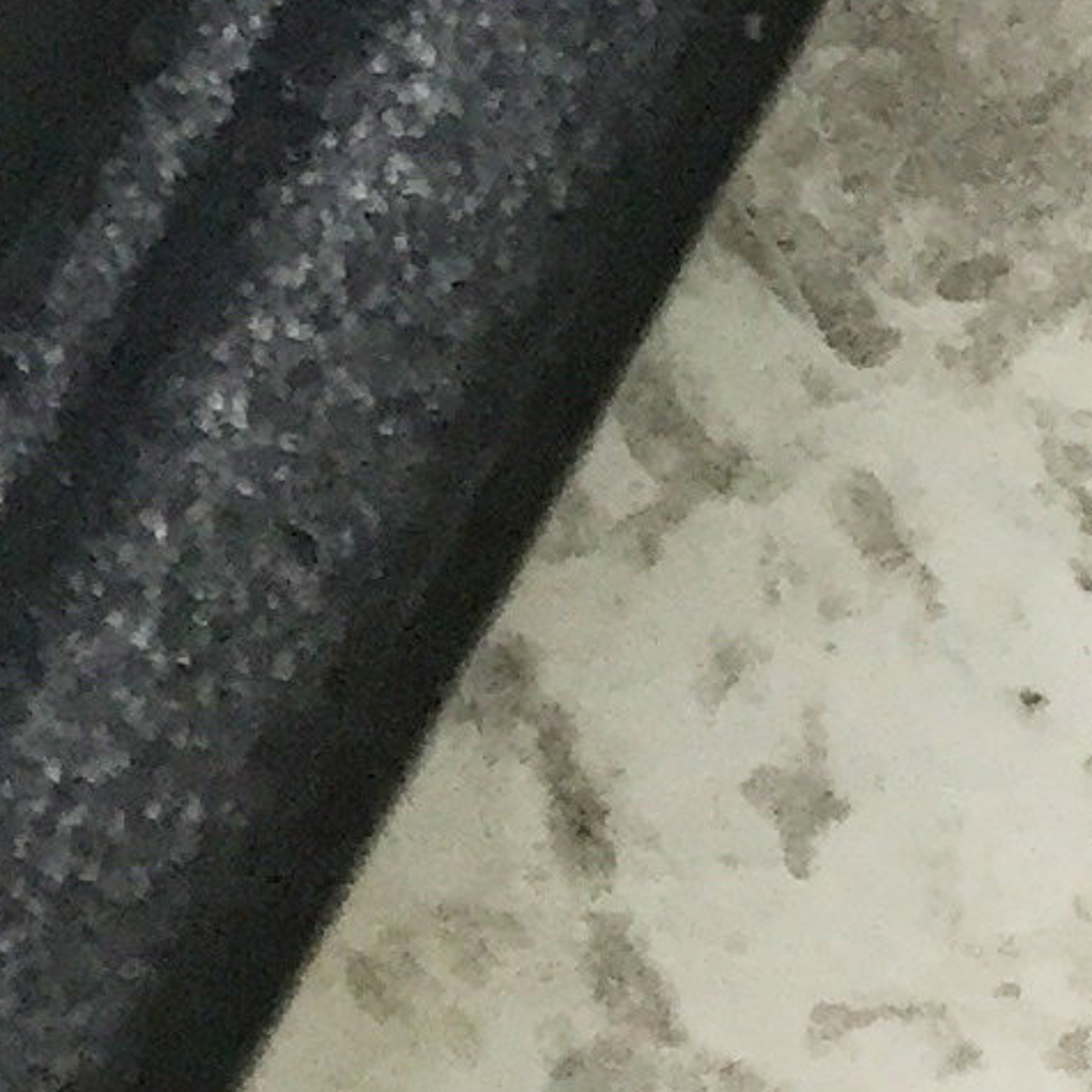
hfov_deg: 9.0
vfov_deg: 8.7
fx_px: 6282
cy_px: -1874
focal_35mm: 176
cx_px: -1485
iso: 32
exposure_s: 1/40
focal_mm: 4.15
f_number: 2.2
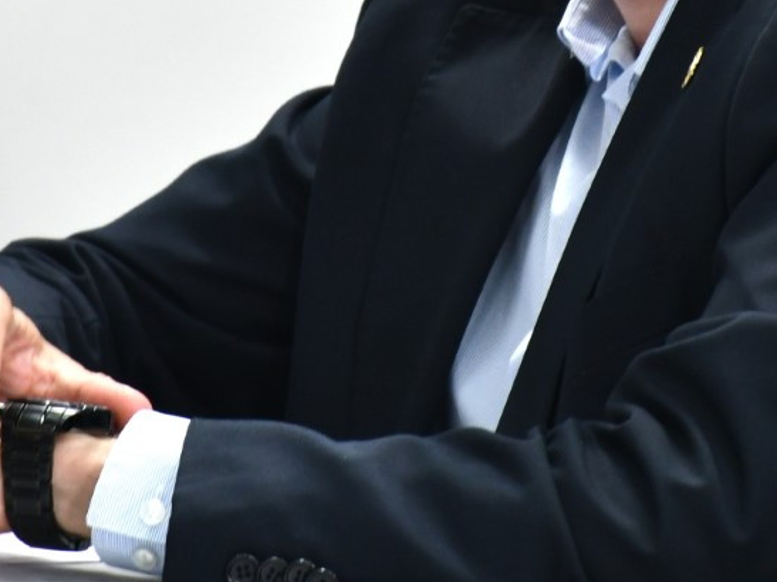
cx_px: 364
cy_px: 30
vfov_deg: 2.5
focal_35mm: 598
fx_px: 13420
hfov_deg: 3.3
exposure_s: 1/80
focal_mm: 140
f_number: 5.6
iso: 800
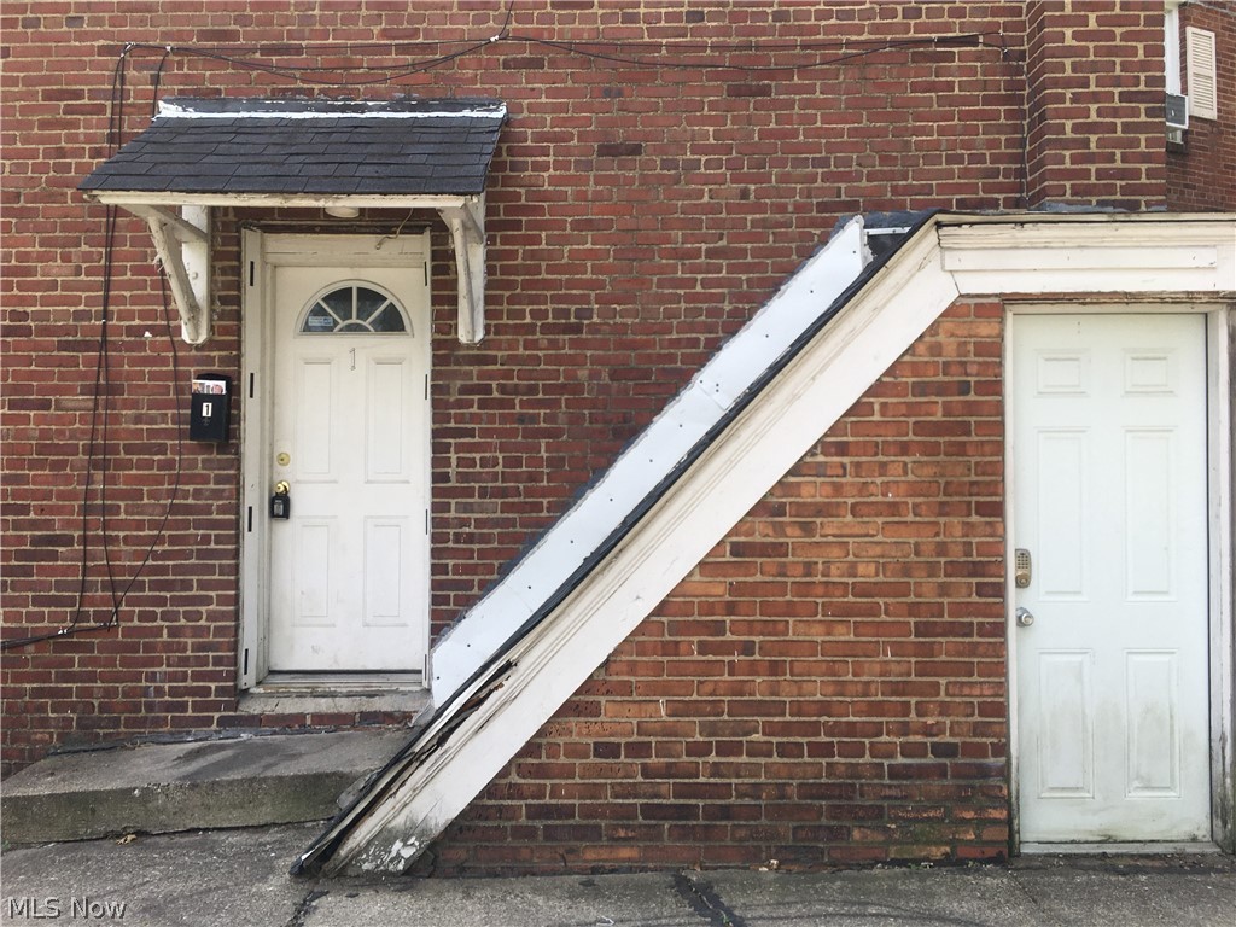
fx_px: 1035
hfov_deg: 61.7
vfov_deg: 48.2
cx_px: 618
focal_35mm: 29
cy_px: 464
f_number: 2.2
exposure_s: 1/686
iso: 25
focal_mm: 4.15
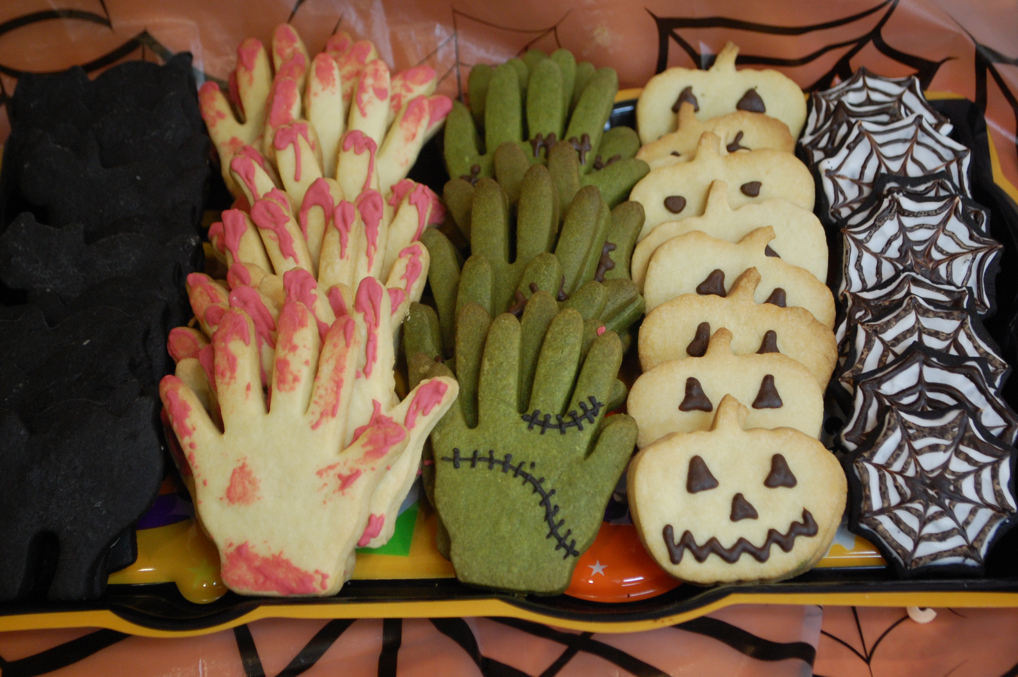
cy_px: 338
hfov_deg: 29.3
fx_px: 1949
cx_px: 509
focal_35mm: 69
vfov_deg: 19.7
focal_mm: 46
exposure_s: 1/10
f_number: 5.3
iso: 800
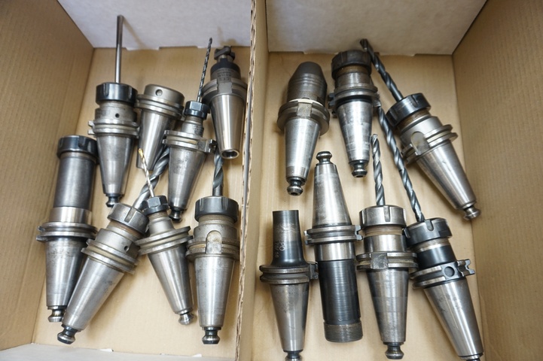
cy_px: 180
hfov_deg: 73.8
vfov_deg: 53.1
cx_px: 272
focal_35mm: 24
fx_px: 362
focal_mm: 16
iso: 500
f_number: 4
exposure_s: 1/60
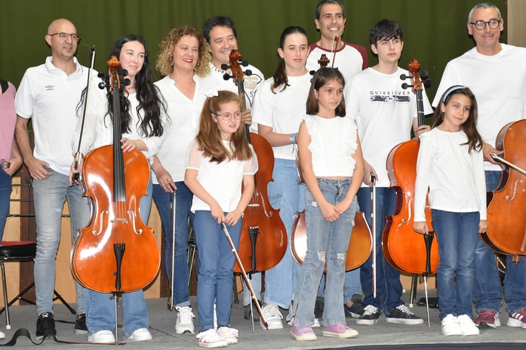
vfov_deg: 14.1
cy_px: 156
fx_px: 1417
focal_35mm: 97
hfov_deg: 21.0
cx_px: 258
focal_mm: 50
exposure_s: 1/60
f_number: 4.8
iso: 1600
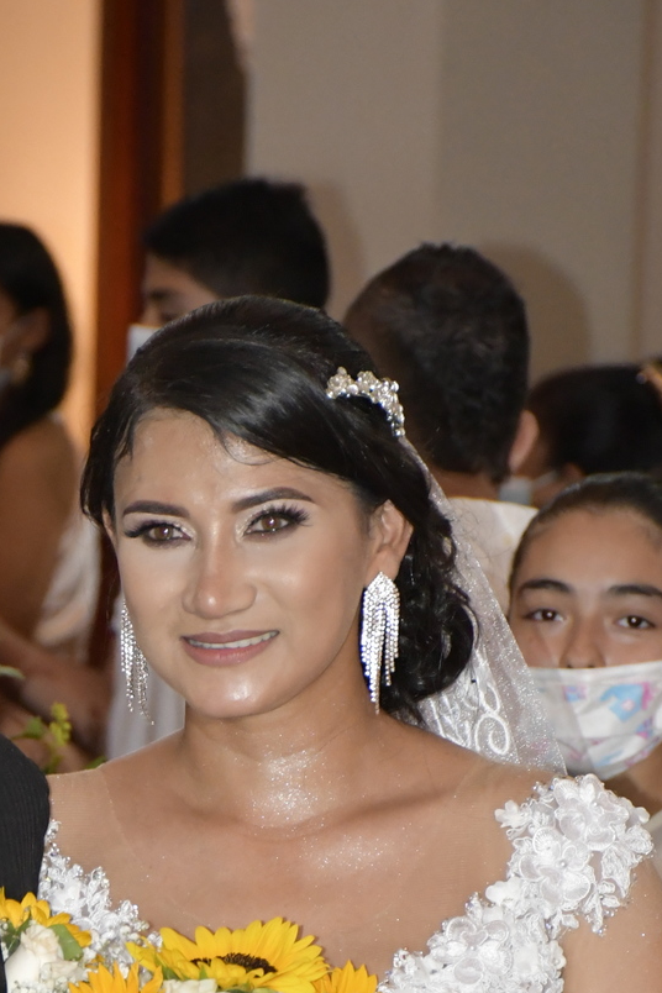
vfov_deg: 6.5
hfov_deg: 4.3
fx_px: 8771
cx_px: -2
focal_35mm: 318
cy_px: 958
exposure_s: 1/60
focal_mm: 95
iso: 3200
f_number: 5.3
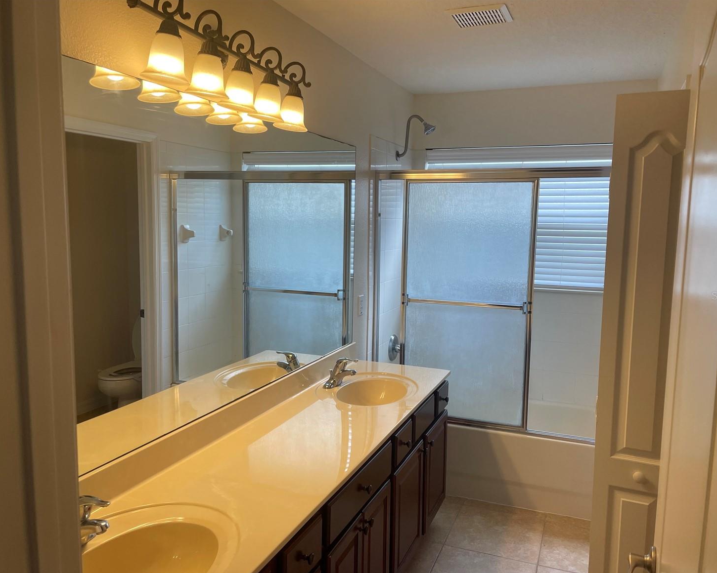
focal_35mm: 28
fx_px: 594
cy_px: 295
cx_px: 363
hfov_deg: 62.2
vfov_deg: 51.5
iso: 50
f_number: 1.6
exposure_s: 1/121
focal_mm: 4.2
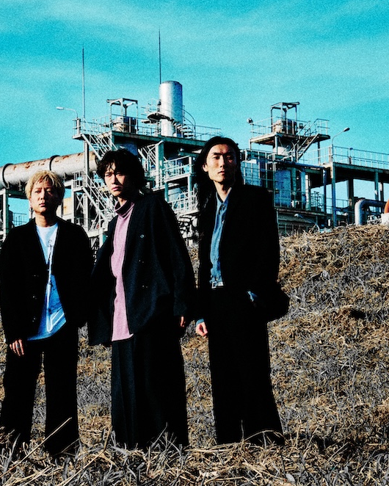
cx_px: 164
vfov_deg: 17.2
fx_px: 1611
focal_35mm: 112
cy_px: 242
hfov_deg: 13.8
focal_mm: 79
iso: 400
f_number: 18
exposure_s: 1/200
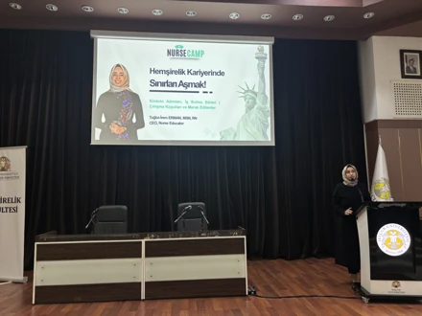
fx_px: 317
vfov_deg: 53.1
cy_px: 158
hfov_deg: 67.3
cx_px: 211
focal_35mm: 26
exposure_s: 1/53
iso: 125
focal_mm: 5.96
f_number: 1.6
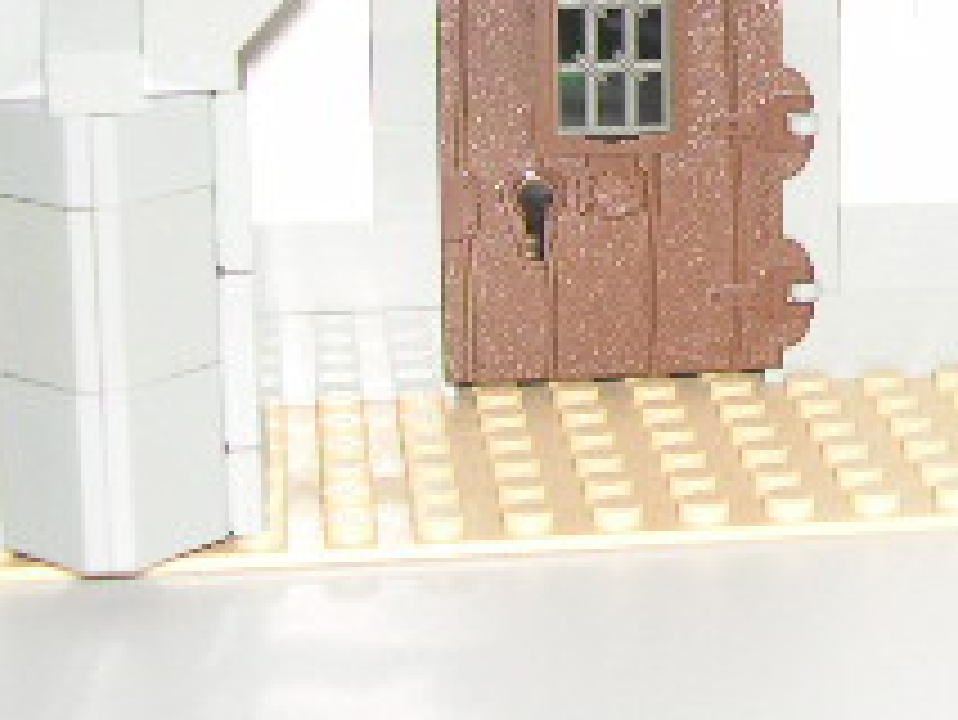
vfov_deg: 12.8
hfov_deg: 16.5
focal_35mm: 114
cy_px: -54
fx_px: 3157
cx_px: 1178
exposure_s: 1/60
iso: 100
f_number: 2.8
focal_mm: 8
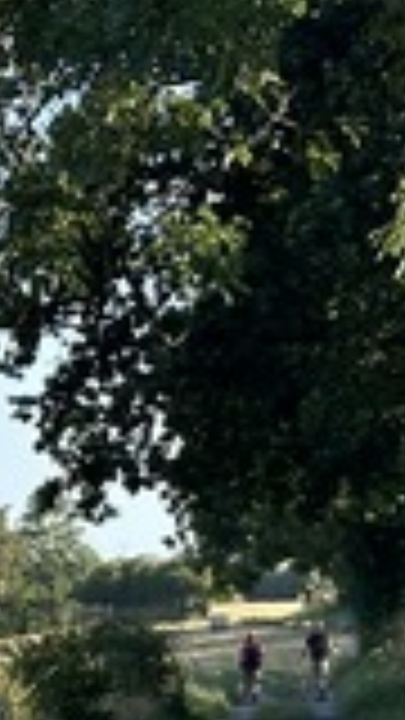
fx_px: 3990
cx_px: -639
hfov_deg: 5.6
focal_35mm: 209
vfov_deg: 10.1
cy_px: 918
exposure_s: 1/2114
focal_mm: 6.86
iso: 64
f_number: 1.78
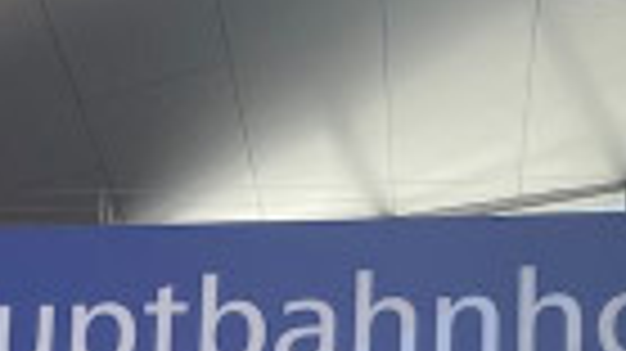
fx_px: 1725
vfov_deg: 10.1
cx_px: 234
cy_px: 855
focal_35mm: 104
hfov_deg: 20.5
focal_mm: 4.2
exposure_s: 1/572
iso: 32
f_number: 1.6
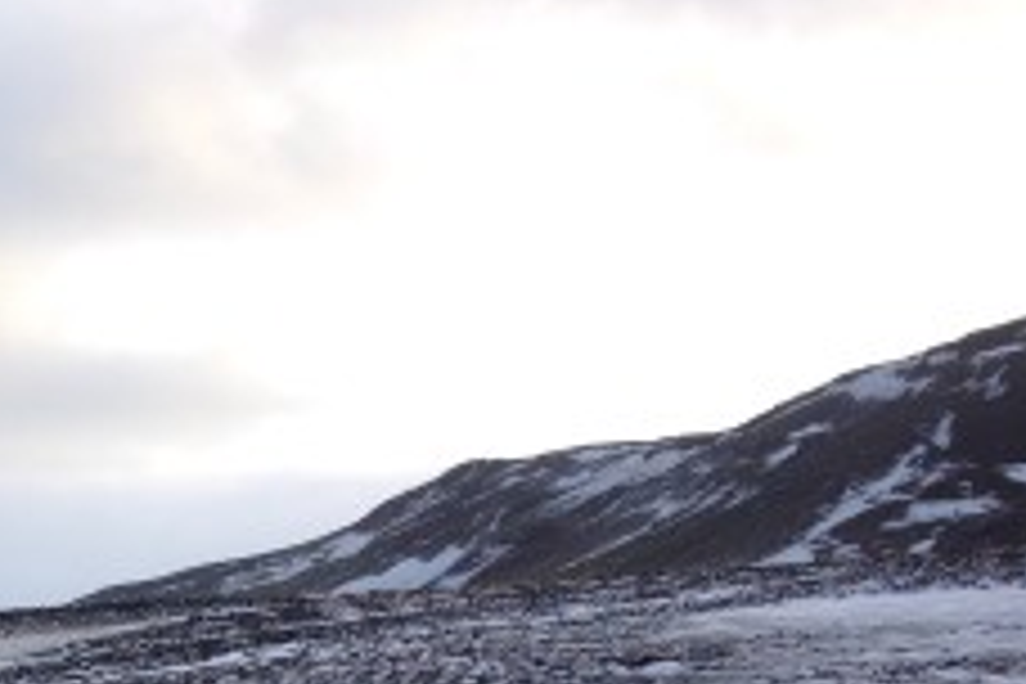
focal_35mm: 86
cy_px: 632
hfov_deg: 21.4
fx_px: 2451
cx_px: -302
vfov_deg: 15.7
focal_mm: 10.4
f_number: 5.6
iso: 125
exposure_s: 1/250
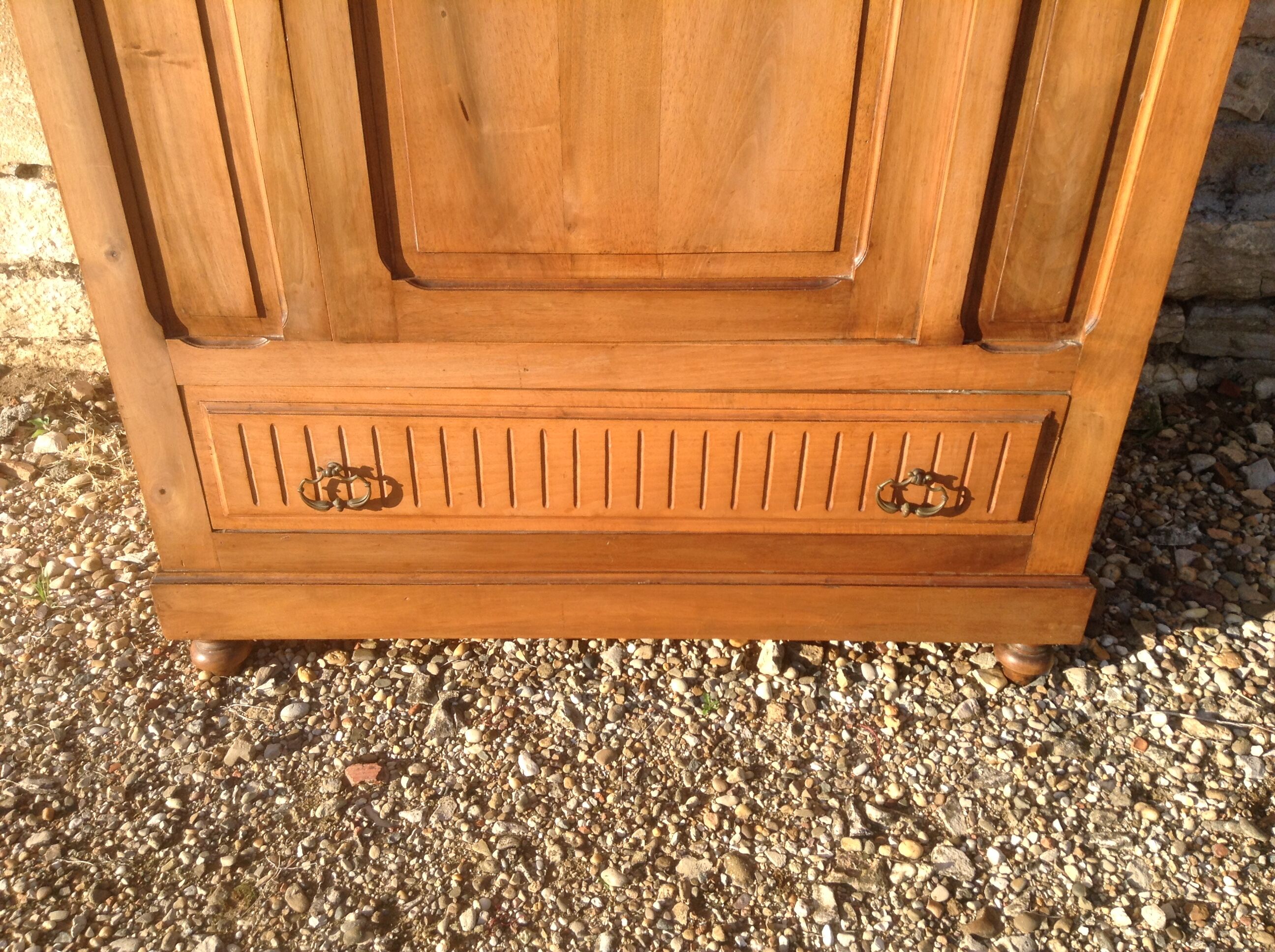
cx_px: 638
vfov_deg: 42.8
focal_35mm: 33
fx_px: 1214
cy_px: 476
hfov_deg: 55.4
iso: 25
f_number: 2.4
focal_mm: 3.3
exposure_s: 1/436
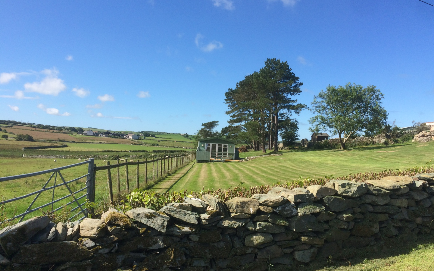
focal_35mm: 31
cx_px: 216
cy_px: 138
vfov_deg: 40.6
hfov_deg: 61.2
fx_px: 367
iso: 32
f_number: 2.2
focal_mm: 4.15
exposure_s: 1/1953
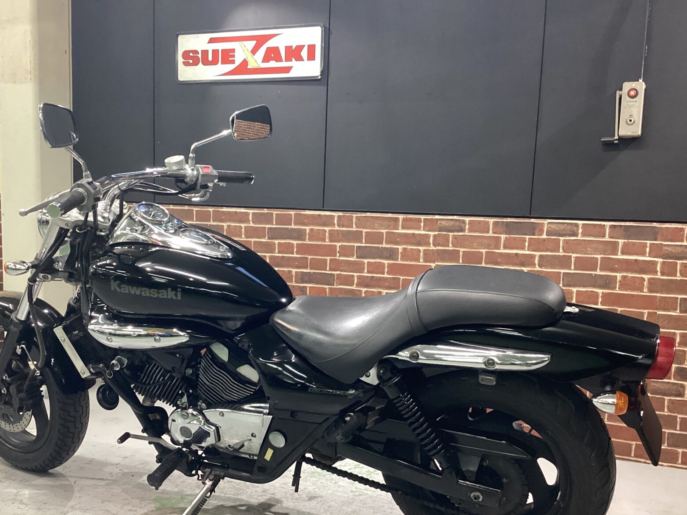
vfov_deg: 37.6
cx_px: 334
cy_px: 315
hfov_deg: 49.0
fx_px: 754
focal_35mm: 38
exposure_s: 1/40
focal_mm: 3.3
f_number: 2.4
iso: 250
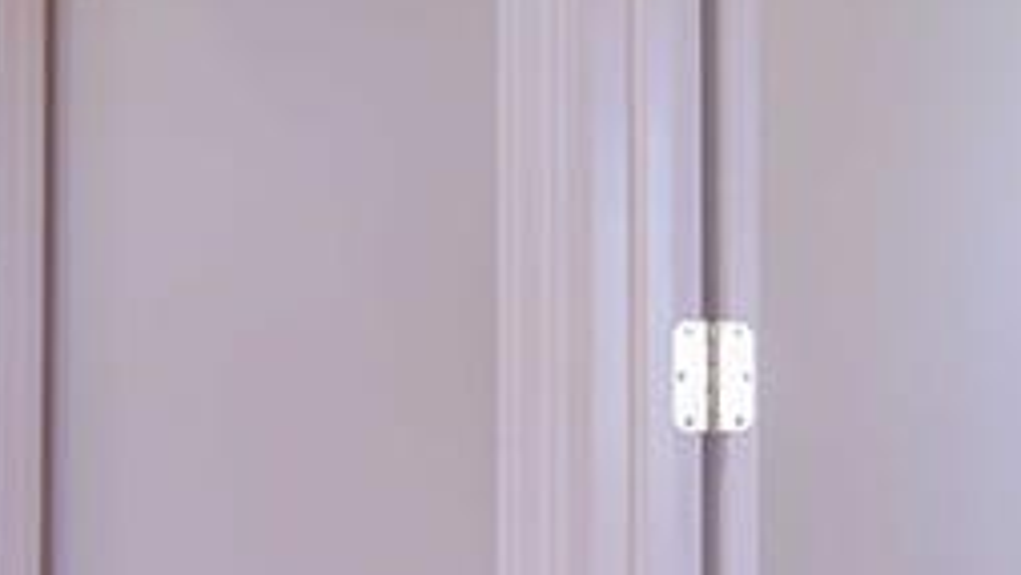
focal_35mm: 59
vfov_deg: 20.4
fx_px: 1598
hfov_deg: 34.1
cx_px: 169
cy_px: 318
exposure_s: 1/8
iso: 200
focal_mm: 14
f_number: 7.1
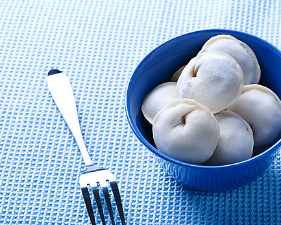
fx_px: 1139
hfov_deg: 14.0
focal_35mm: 137
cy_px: 119
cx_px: 191
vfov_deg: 11.3
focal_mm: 105
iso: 200
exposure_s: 1/200
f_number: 16
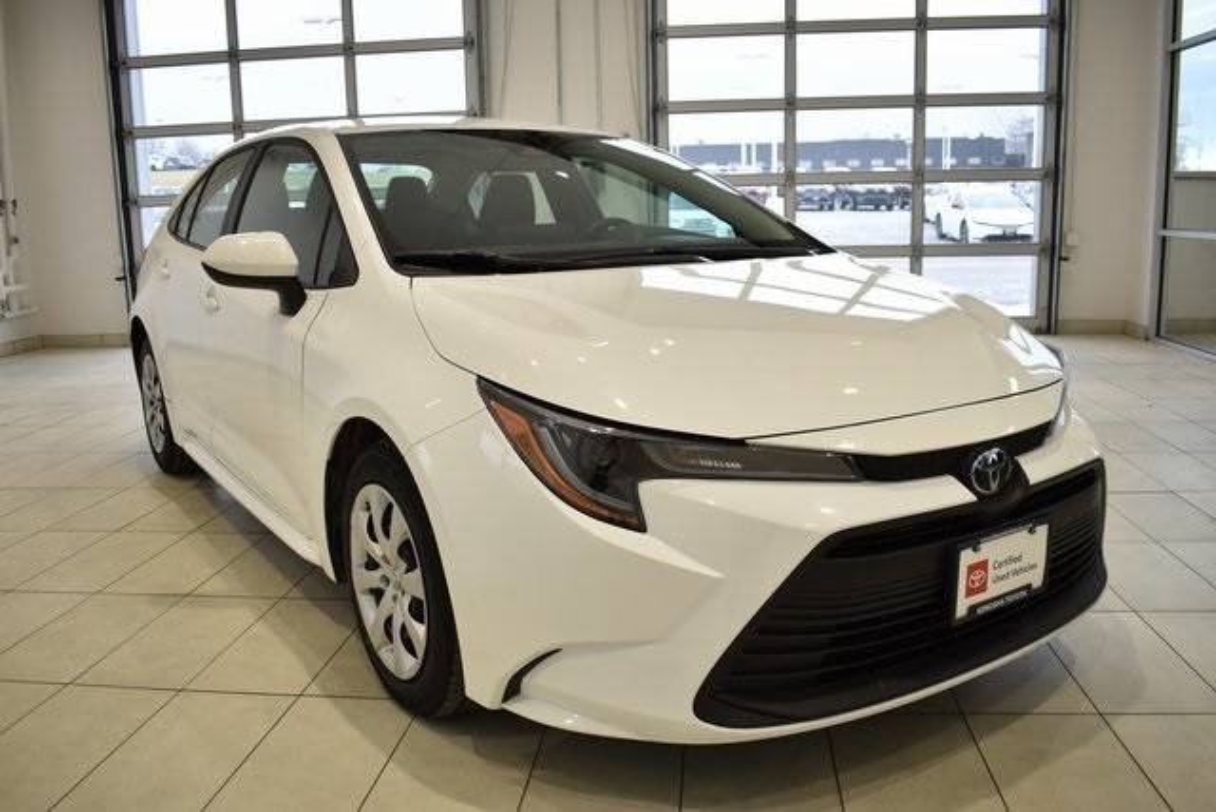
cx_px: 608
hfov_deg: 61.9
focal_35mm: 30
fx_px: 1013
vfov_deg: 43.6
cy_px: 406
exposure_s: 1/50
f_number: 3.8
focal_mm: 20
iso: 100
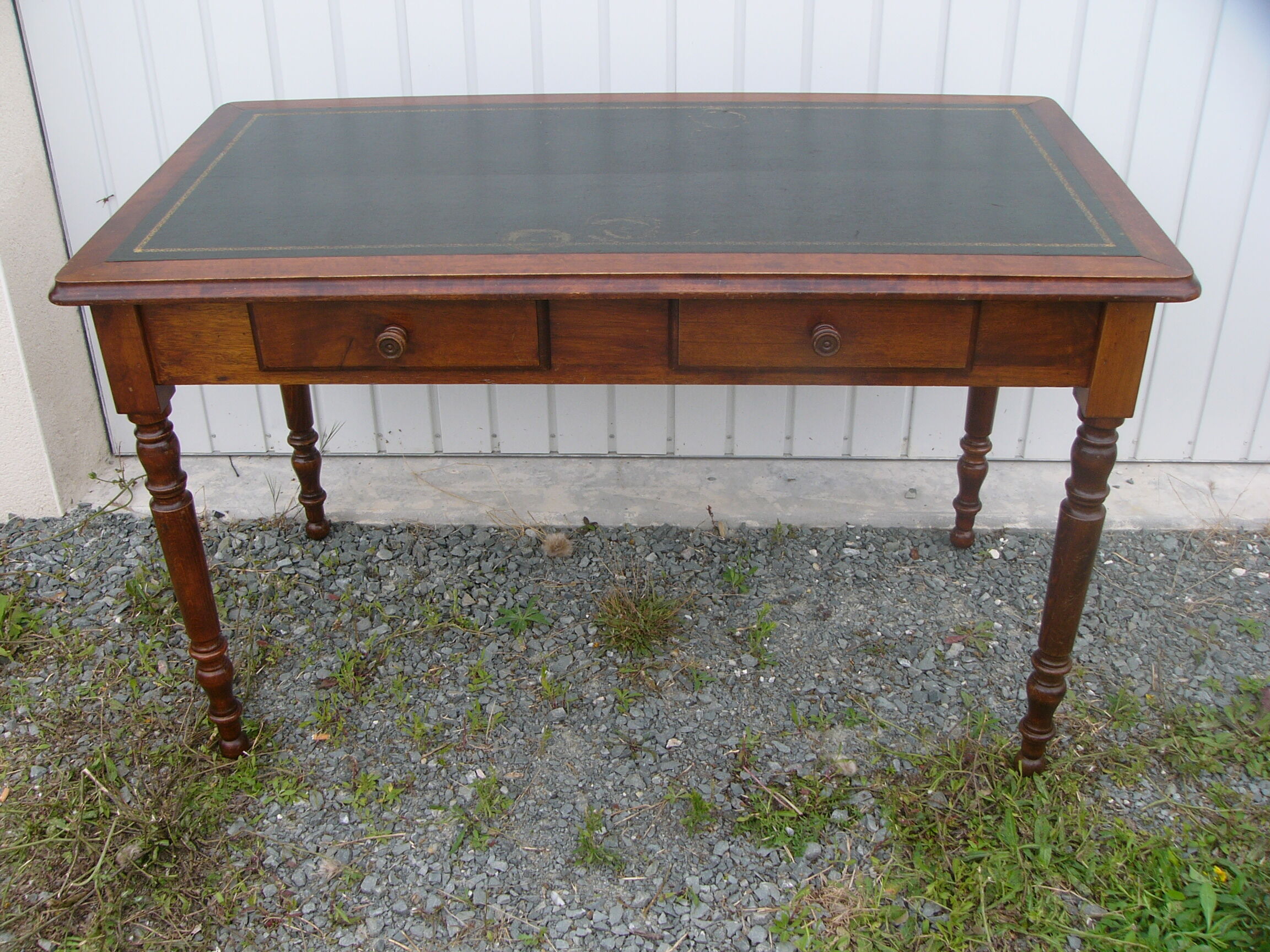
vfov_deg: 39.7
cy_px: 476
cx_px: 635
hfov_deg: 51.4
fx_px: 1321
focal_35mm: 36
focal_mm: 6
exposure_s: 1/125
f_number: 4
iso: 50
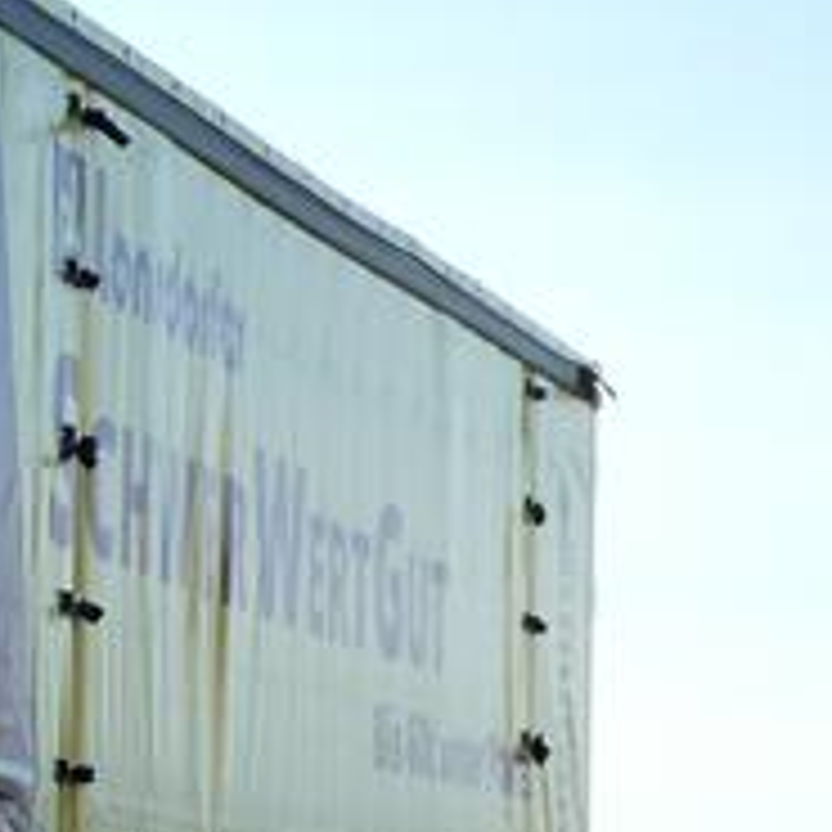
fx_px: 5194
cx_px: -958
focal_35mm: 191
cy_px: 558
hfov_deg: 8.6
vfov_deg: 9.2
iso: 80
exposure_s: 1/400
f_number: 4.1
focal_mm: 9
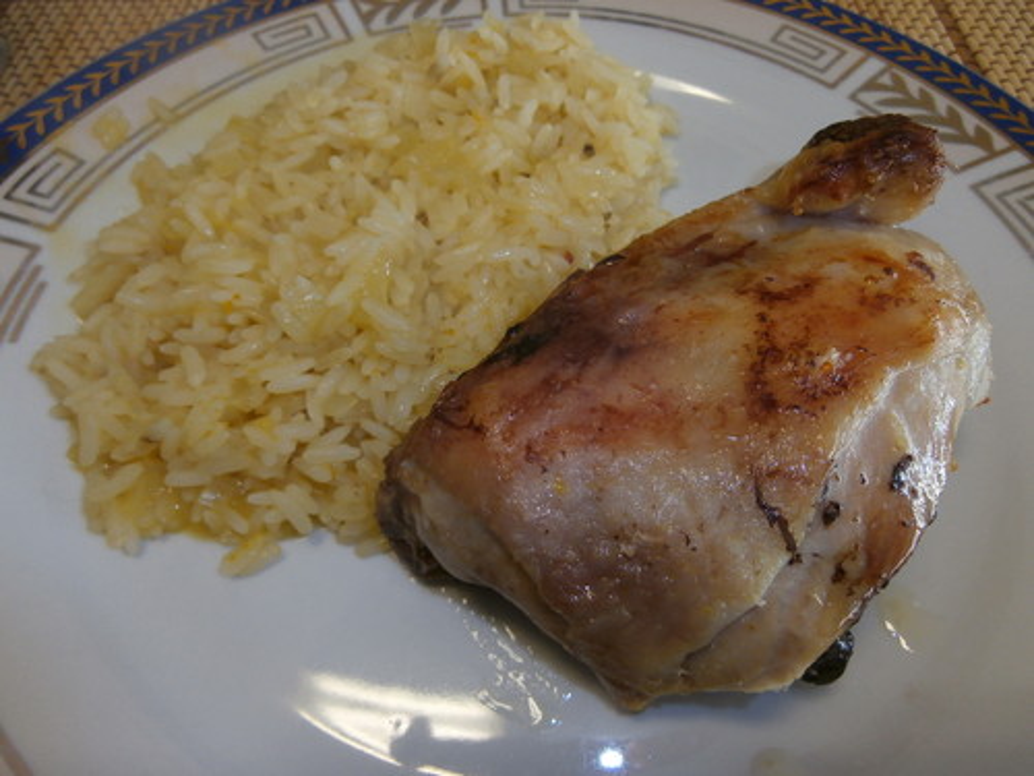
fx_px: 717
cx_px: 517
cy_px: 388
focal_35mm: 24
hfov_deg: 71.6
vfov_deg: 56.8
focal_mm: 4.2
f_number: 3
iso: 100
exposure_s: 1/30
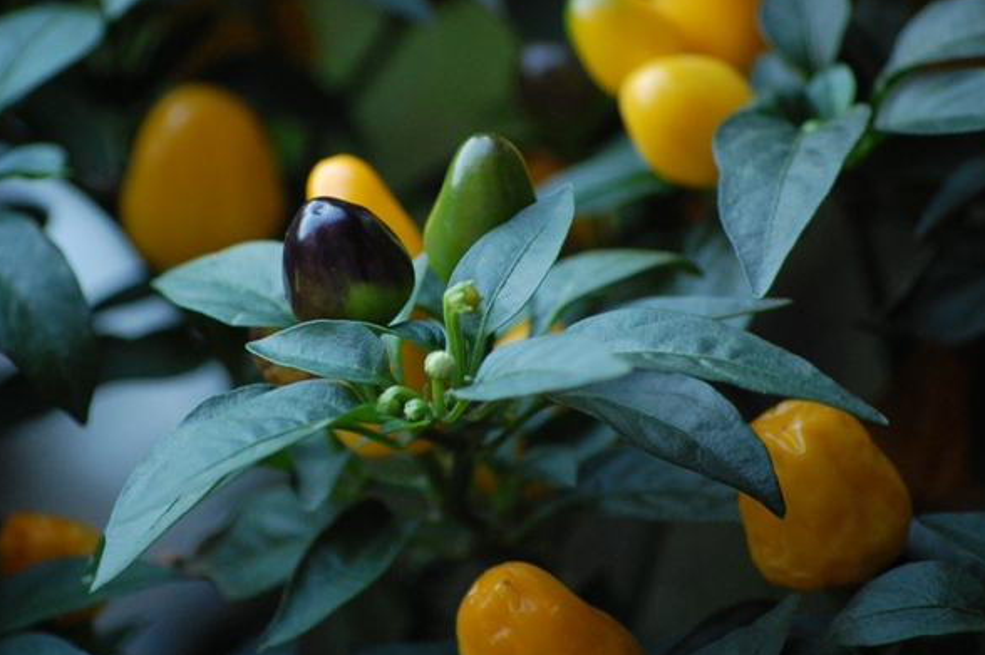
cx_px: 364
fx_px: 7536
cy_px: 276
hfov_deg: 7.5
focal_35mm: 276
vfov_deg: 5.0
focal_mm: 135
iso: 800
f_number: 5
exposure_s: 1/50
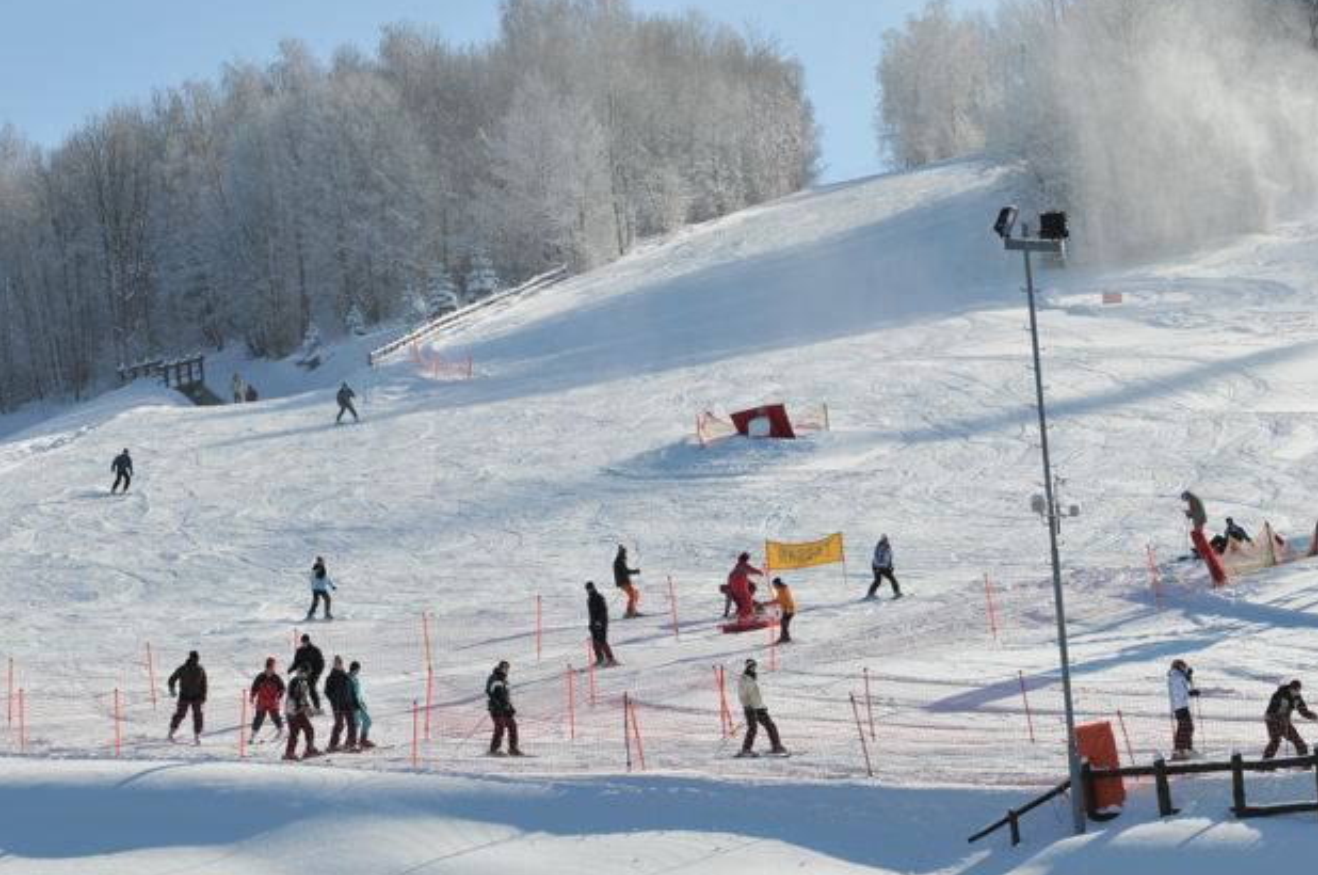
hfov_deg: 15.1
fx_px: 4971
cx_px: 678
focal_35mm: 136
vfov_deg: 10.0
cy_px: 349
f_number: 11
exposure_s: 1/500
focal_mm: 70
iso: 200
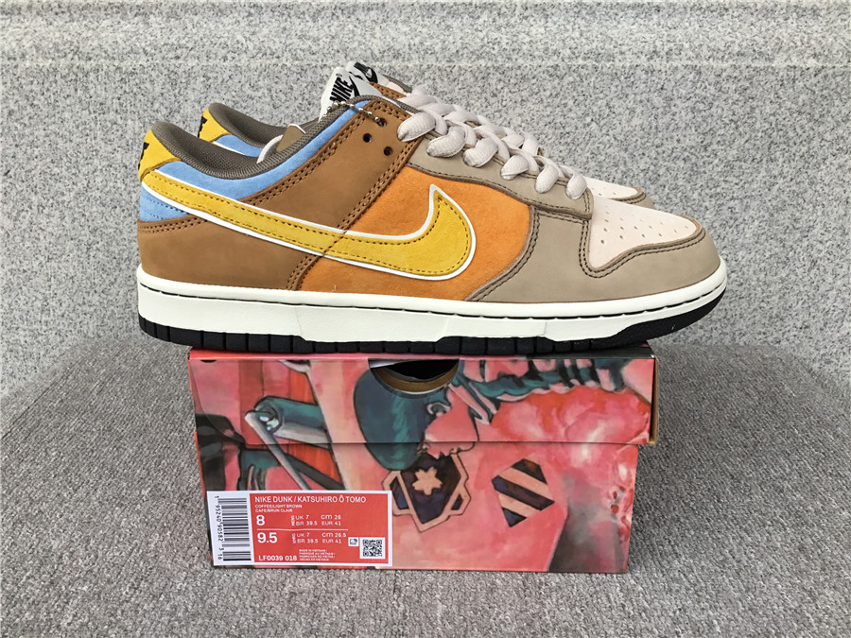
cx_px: 426
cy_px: 319
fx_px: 762
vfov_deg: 45.4
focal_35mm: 31
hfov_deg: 58.4
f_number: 2.4
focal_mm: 3.3
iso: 32
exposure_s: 1/50
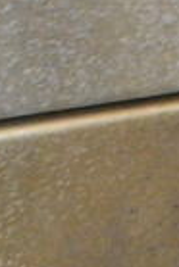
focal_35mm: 197
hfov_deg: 6.9
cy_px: 439
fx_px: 1466
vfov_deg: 10.0
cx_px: 287
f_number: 5.6
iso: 6400
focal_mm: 20
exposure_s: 1/80
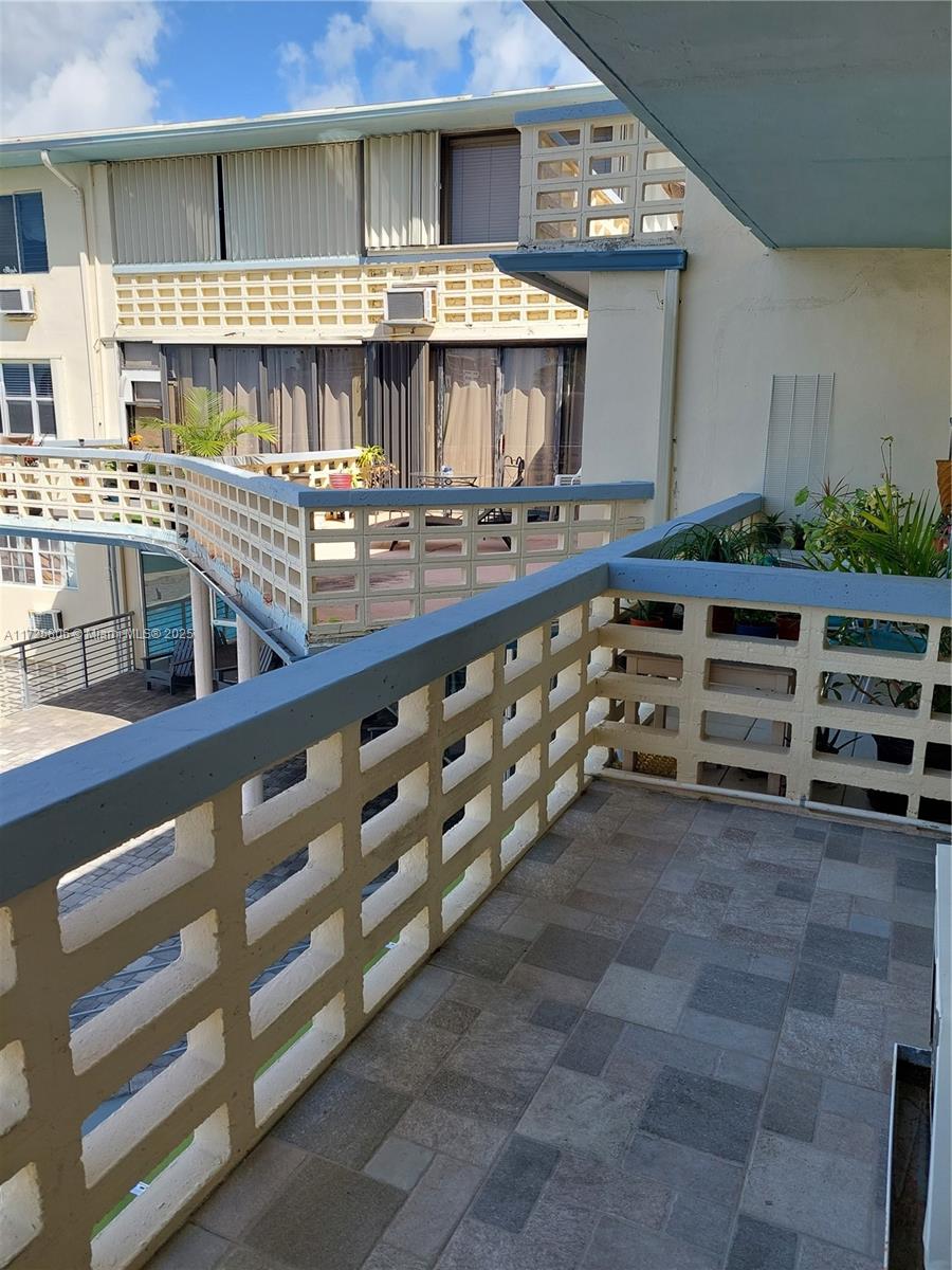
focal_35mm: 24
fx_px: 880
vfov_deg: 71.6
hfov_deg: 56.8
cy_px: 635
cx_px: 476
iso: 40
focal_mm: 5.23
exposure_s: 1/821
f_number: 1.8
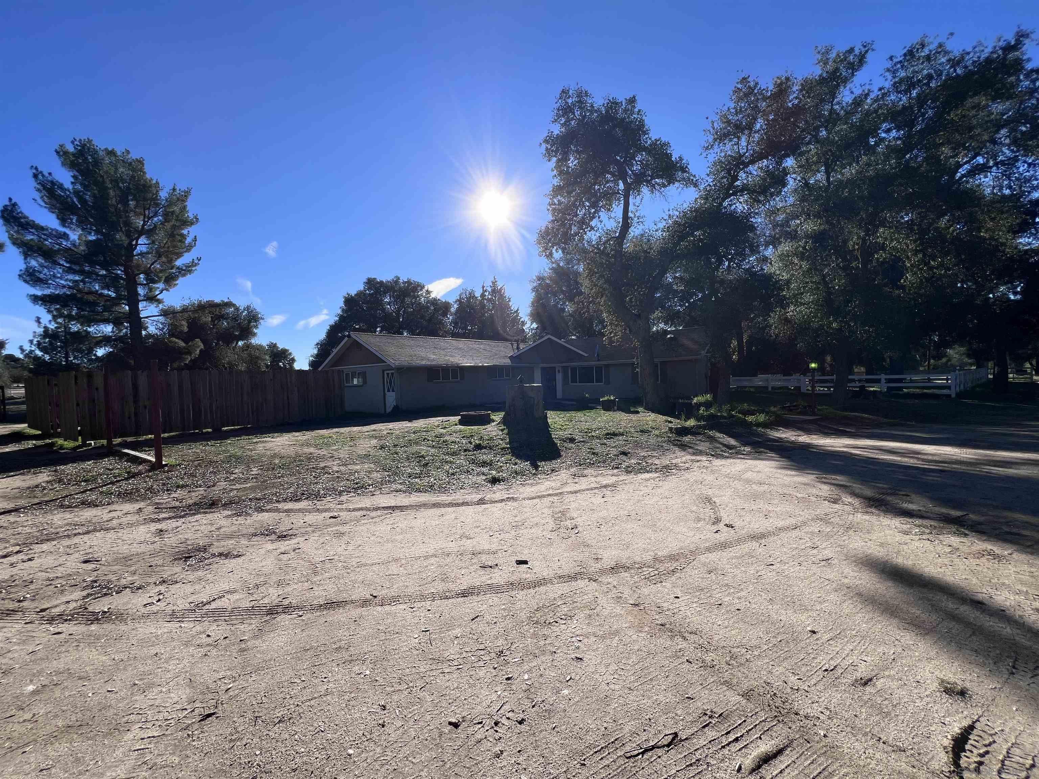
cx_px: 520
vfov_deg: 89.9
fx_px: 390
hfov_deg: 106.2
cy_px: 390
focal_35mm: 13
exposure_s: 1/1647
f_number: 1.8
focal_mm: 1.57
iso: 32
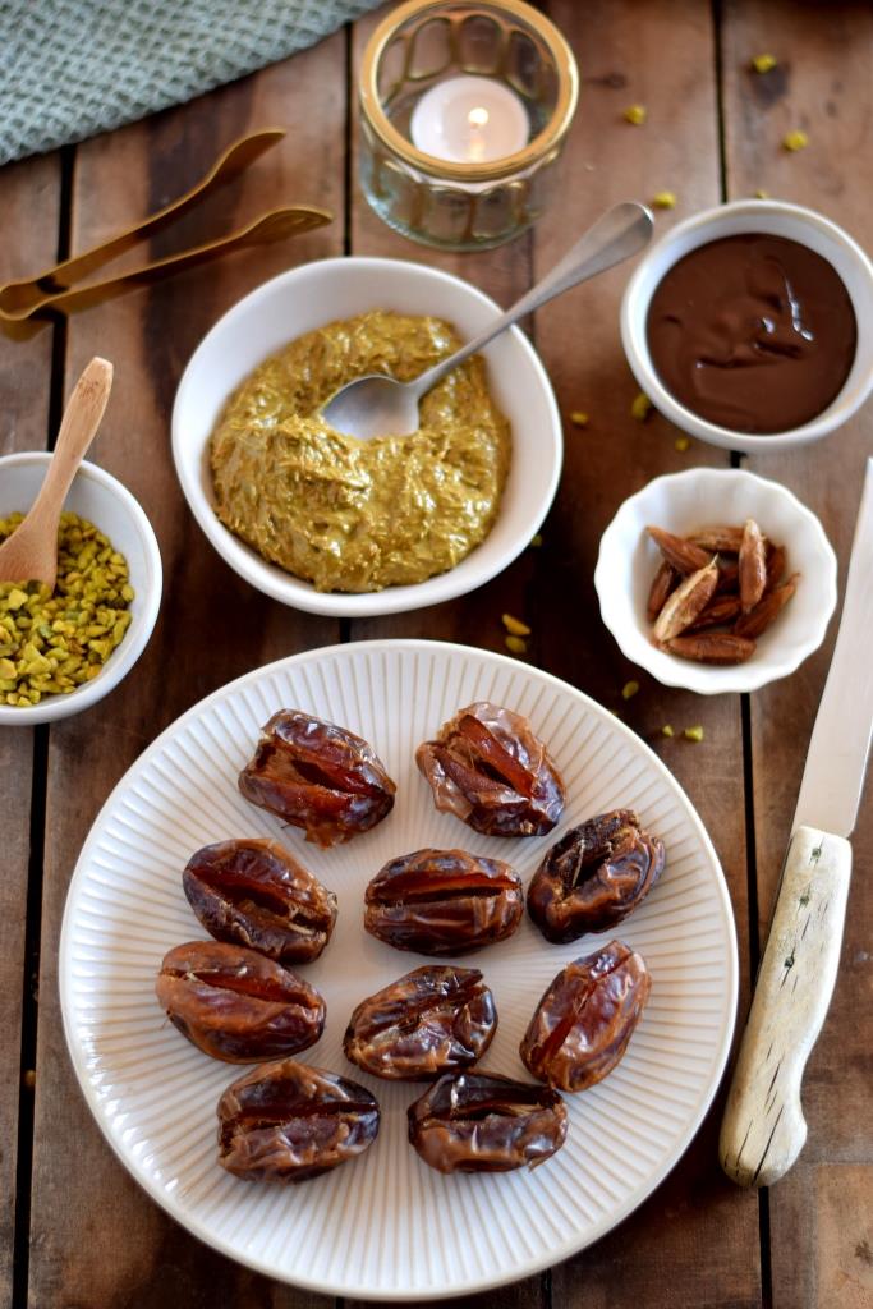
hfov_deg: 18.2
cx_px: 436
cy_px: 654
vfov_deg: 27.0
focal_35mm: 75
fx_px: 2727
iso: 200
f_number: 1.8
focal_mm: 50
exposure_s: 1/250
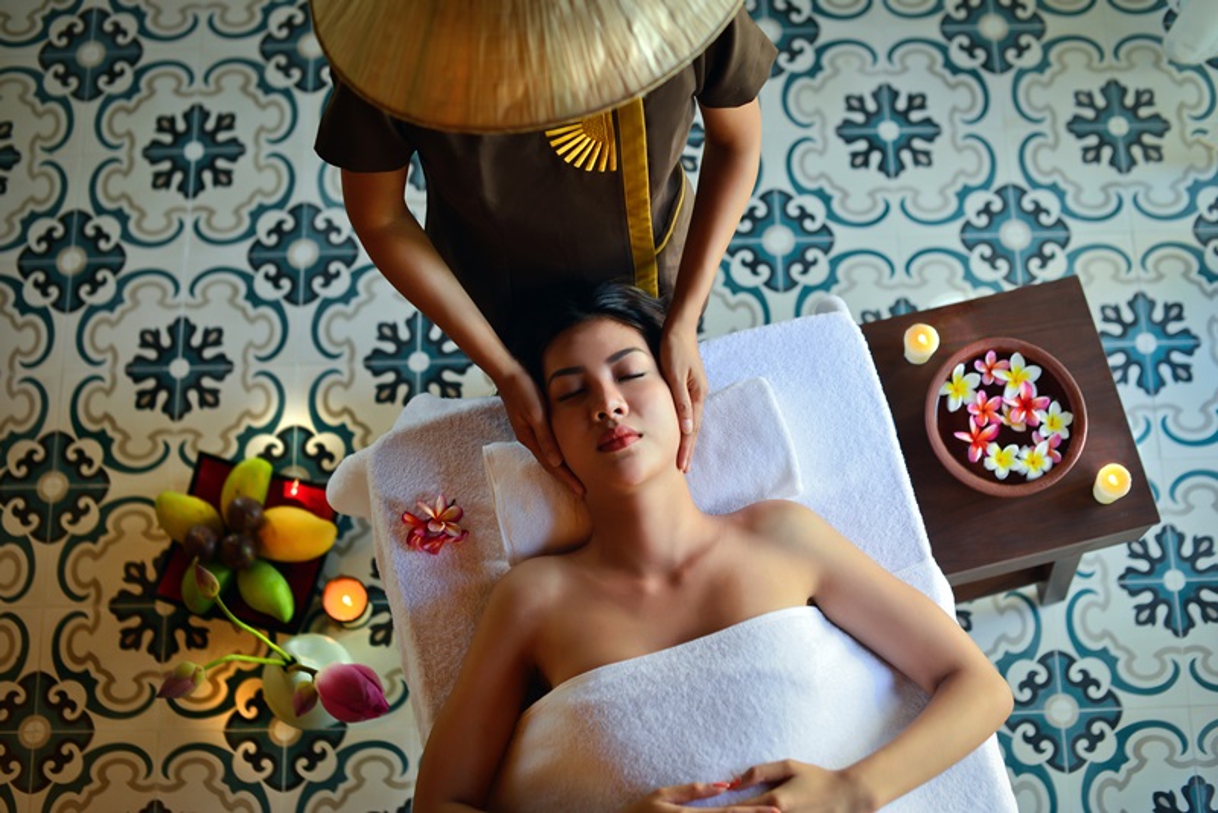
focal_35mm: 50
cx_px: 609
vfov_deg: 27.0
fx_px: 1692
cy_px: 406
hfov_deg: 39.6
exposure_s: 1/100
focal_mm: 50
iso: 200
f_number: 2.8
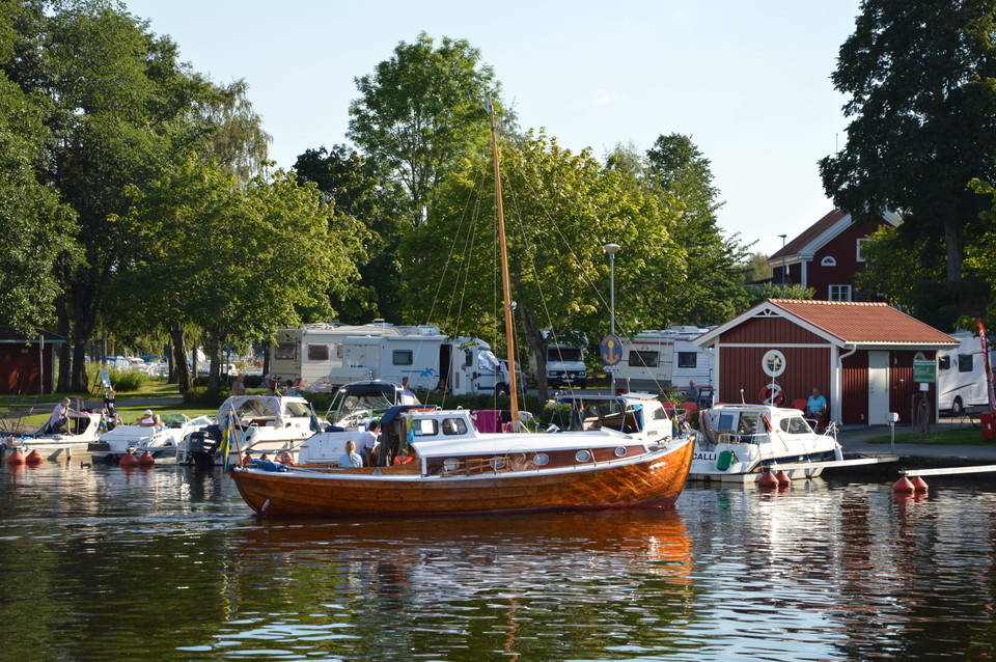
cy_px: 331
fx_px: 2570
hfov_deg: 21.9
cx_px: 498
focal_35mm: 93
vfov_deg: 14.7
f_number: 7.1
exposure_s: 1/200
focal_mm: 62
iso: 100
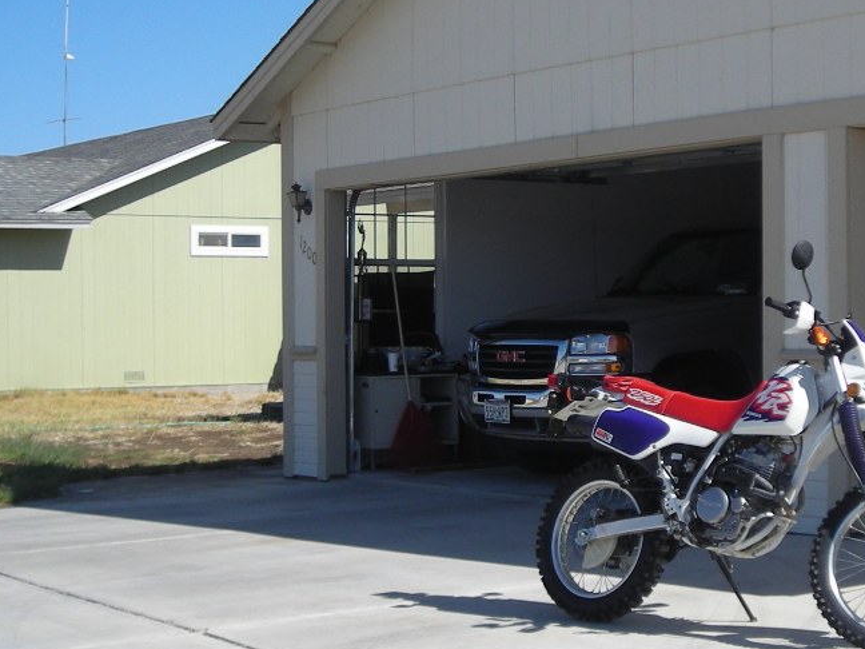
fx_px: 1899
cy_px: 314
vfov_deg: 19.4
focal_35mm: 76
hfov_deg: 25.3
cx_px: 665
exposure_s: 1/222
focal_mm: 6.3
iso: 50
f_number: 6.4
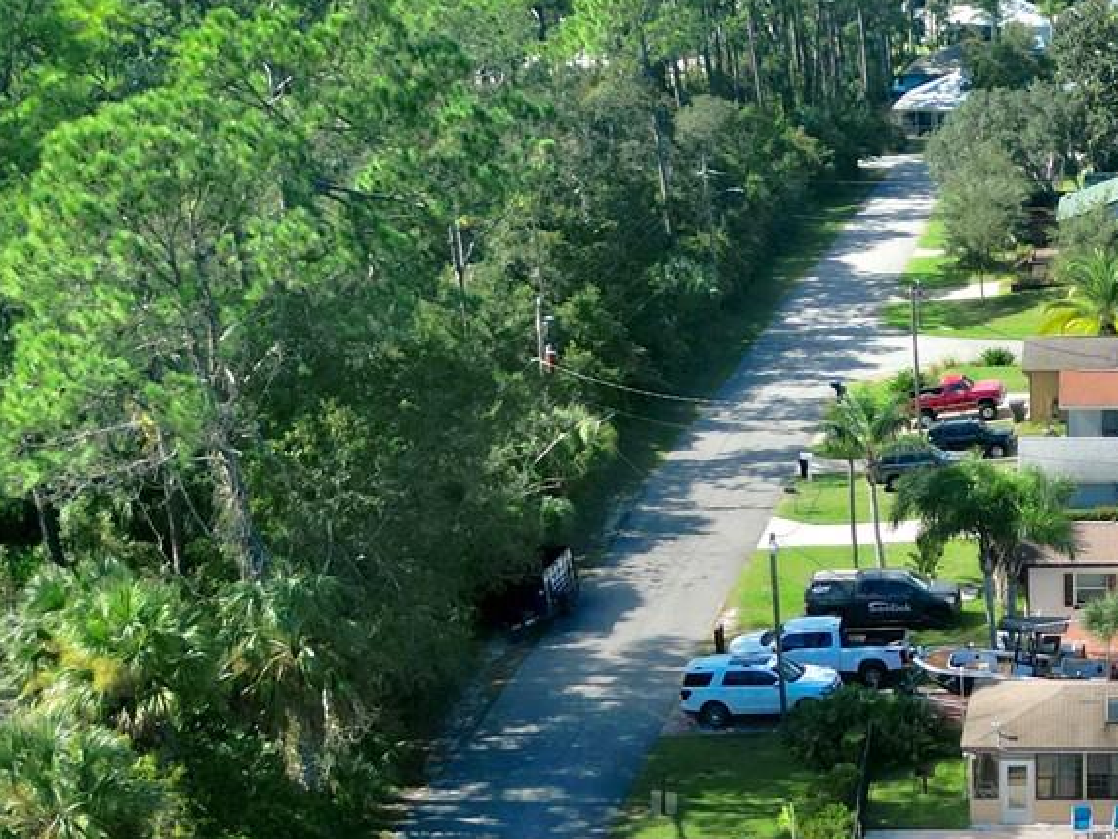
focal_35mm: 67
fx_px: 2164
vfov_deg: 20.8
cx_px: 1054
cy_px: 935
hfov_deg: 27.7
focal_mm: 6.72
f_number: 1.7
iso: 110
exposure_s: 1/5000
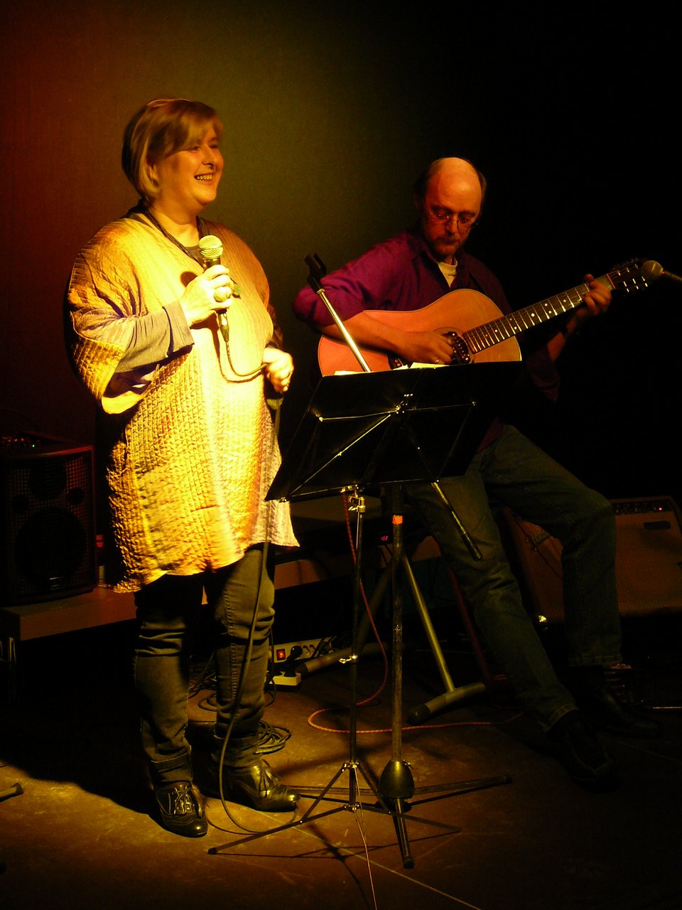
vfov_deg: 27.4
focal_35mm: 71
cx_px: 341
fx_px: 1865
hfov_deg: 20.7
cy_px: 455
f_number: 3.7
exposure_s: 1/8
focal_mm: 10.5
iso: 200
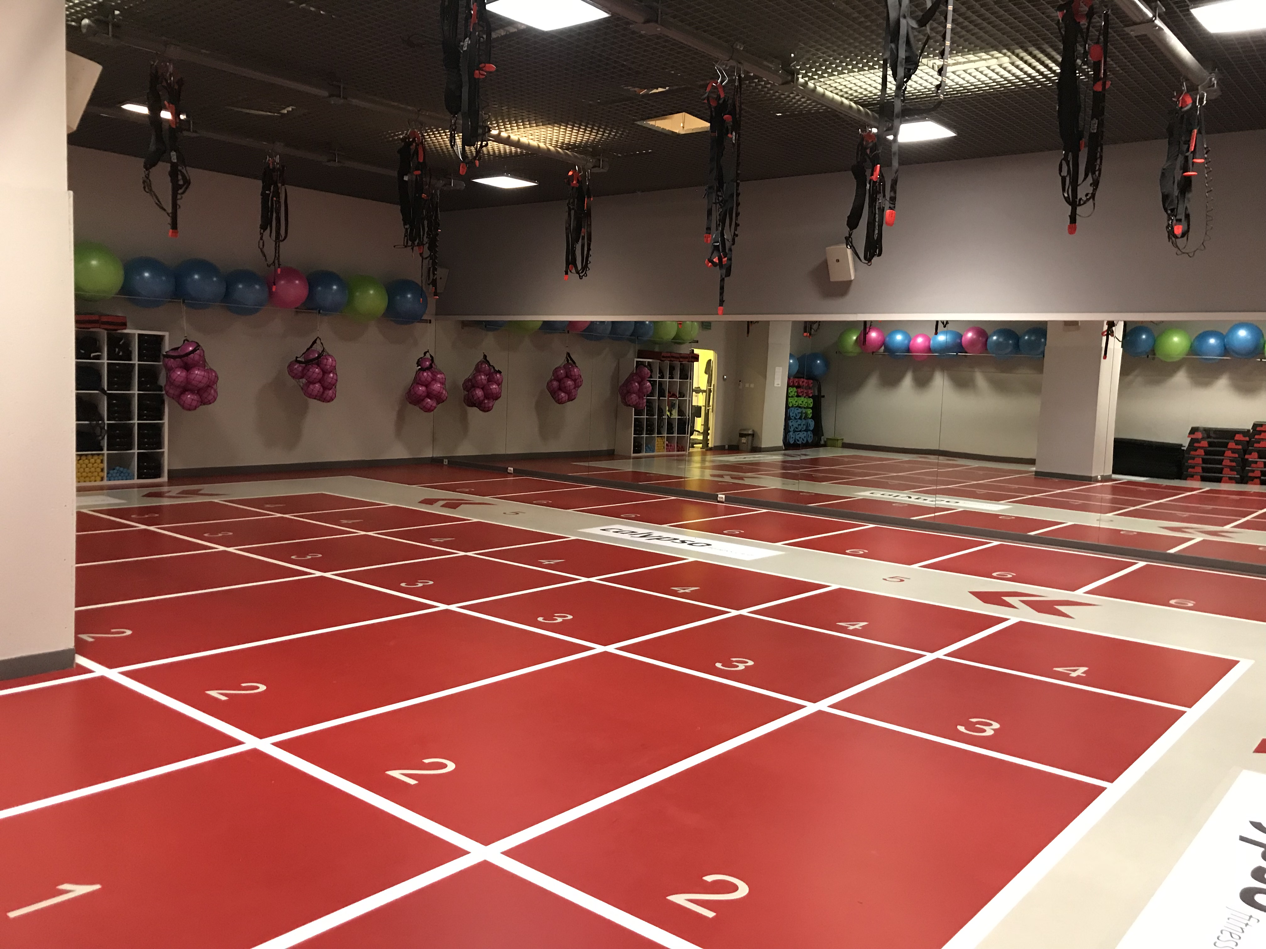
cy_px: 474
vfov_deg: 49.7
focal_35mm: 28
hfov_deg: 63.4
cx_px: 633
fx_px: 1024
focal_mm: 3.99
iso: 100
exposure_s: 1/13
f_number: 1.8
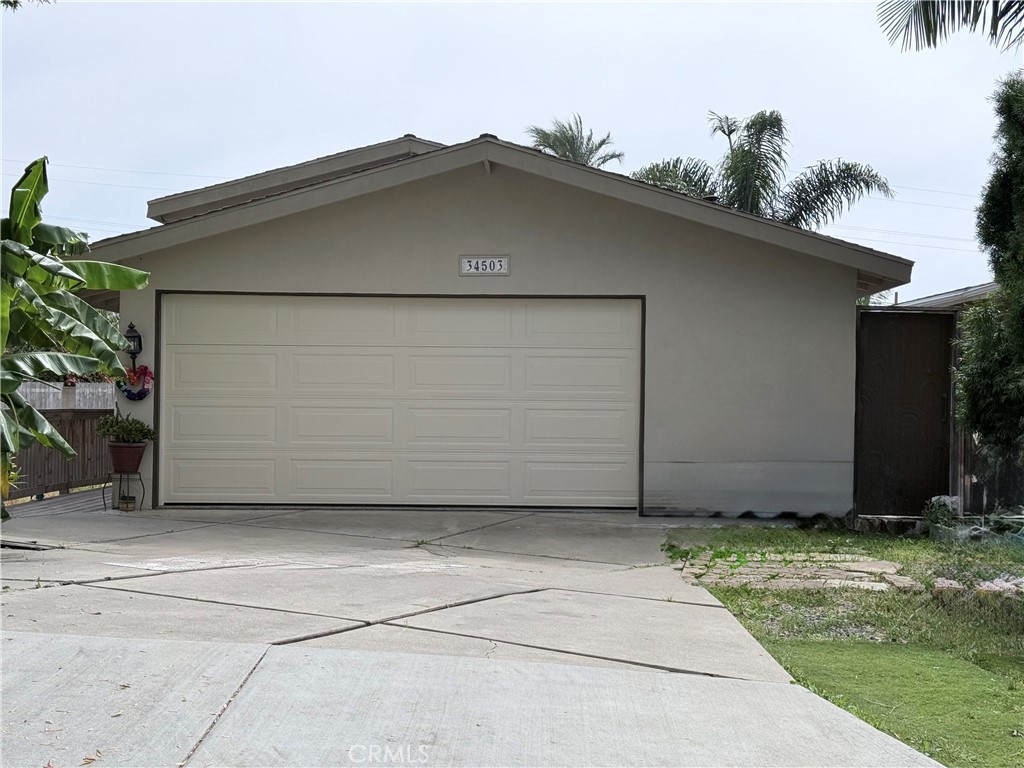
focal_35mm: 48
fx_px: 1420
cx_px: 512
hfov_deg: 39.7
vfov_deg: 30.3
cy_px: 384
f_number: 1.78
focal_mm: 6.76
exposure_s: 1/8772
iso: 80
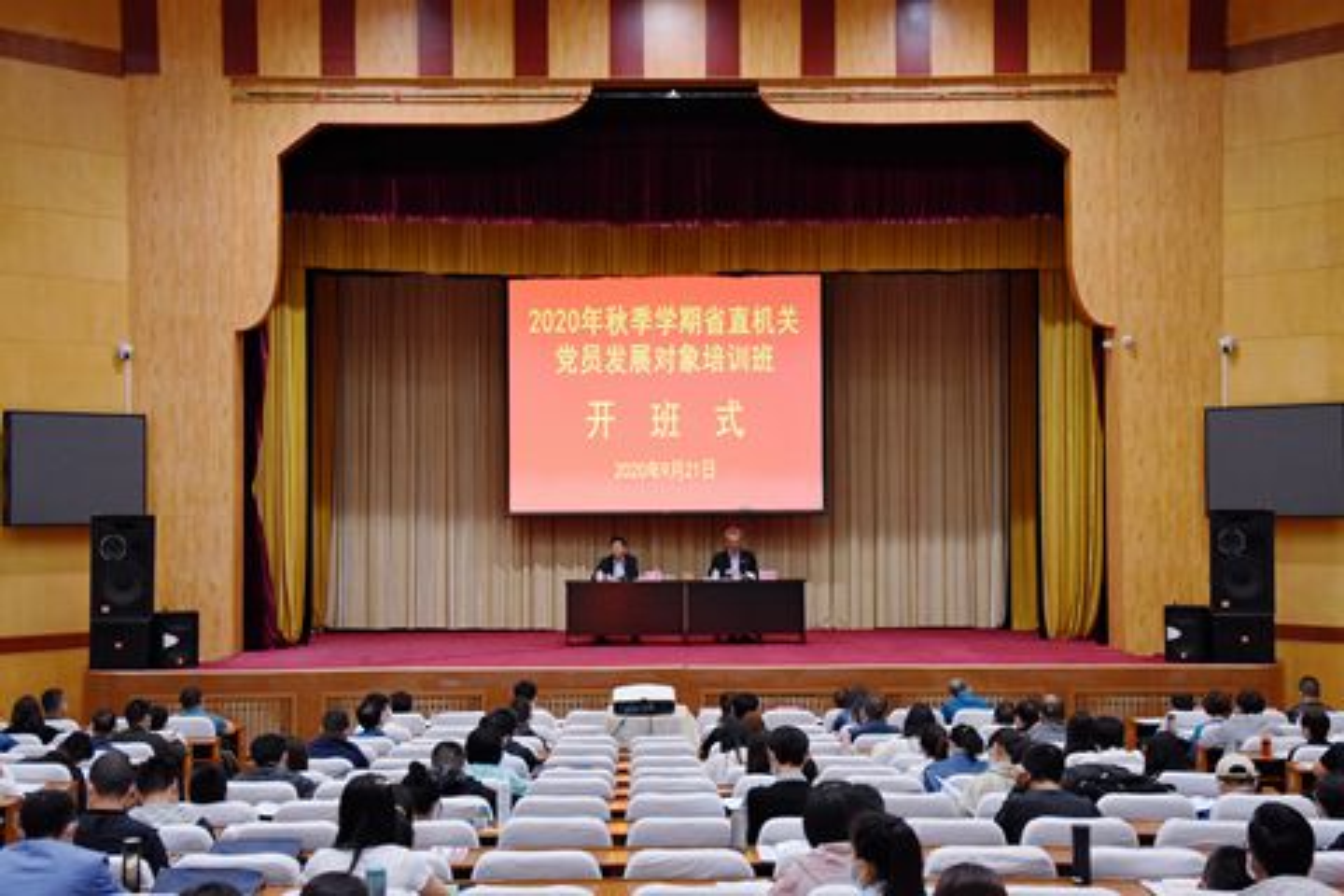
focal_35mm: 51
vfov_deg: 26.5
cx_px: 672
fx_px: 1904
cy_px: 448
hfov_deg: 38.9
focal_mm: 34
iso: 1600
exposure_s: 1/30
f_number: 4.2
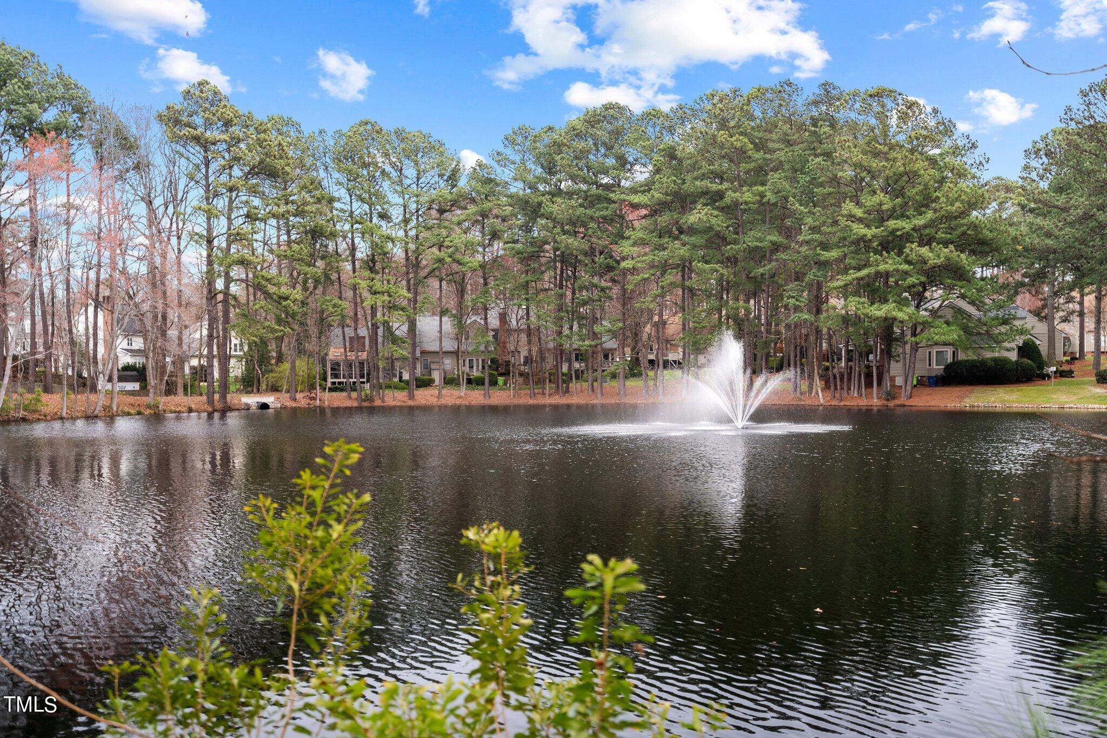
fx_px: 1076
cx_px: 554
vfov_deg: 37.8
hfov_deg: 54.4
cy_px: 369
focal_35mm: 35
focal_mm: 35
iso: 640
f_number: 4
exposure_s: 1/60
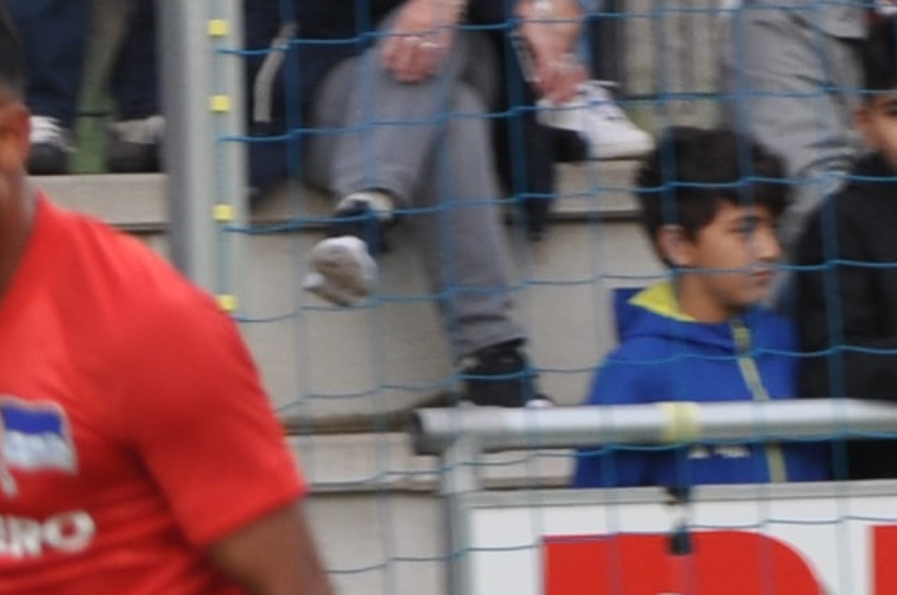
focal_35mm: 1626
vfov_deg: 0.8
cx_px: 618
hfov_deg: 1.3
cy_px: 1209
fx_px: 40452
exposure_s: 1/125
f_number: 5
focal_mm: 165
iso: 200
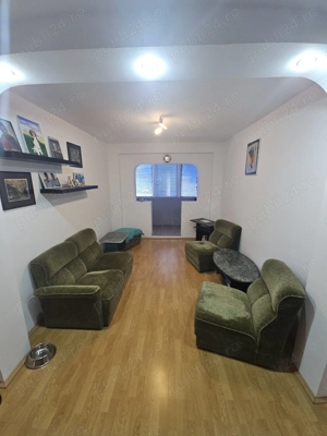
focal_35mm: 13
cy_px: 218
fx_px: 164
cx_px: 164
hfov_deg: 89.9
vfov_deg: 106.2
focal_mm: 2.2
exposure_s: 1/50.3
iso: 320
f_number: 2.2
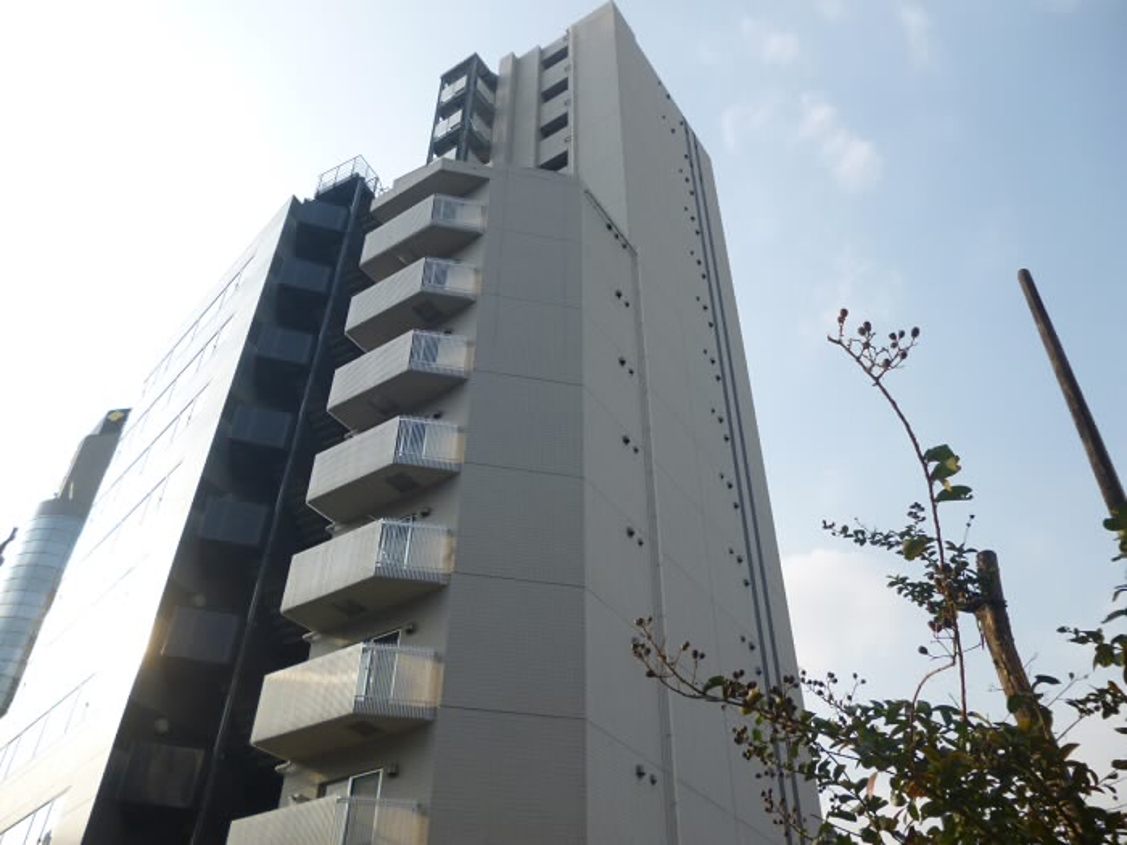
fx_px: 912
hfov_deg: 63.4
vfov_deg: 49.7
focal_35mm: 28
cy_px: 422
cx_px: 564
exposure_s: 1/100
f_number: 9
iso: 100
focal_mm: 5
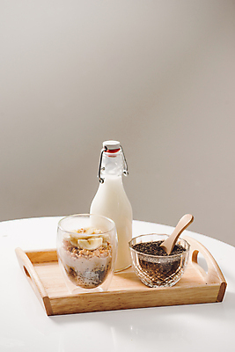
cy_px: 176
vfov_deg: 14.6
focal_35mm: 140
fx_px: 1370
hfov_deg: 9.8
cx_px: 118
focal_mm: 140
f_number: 6.3
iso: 250
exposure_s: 1/160
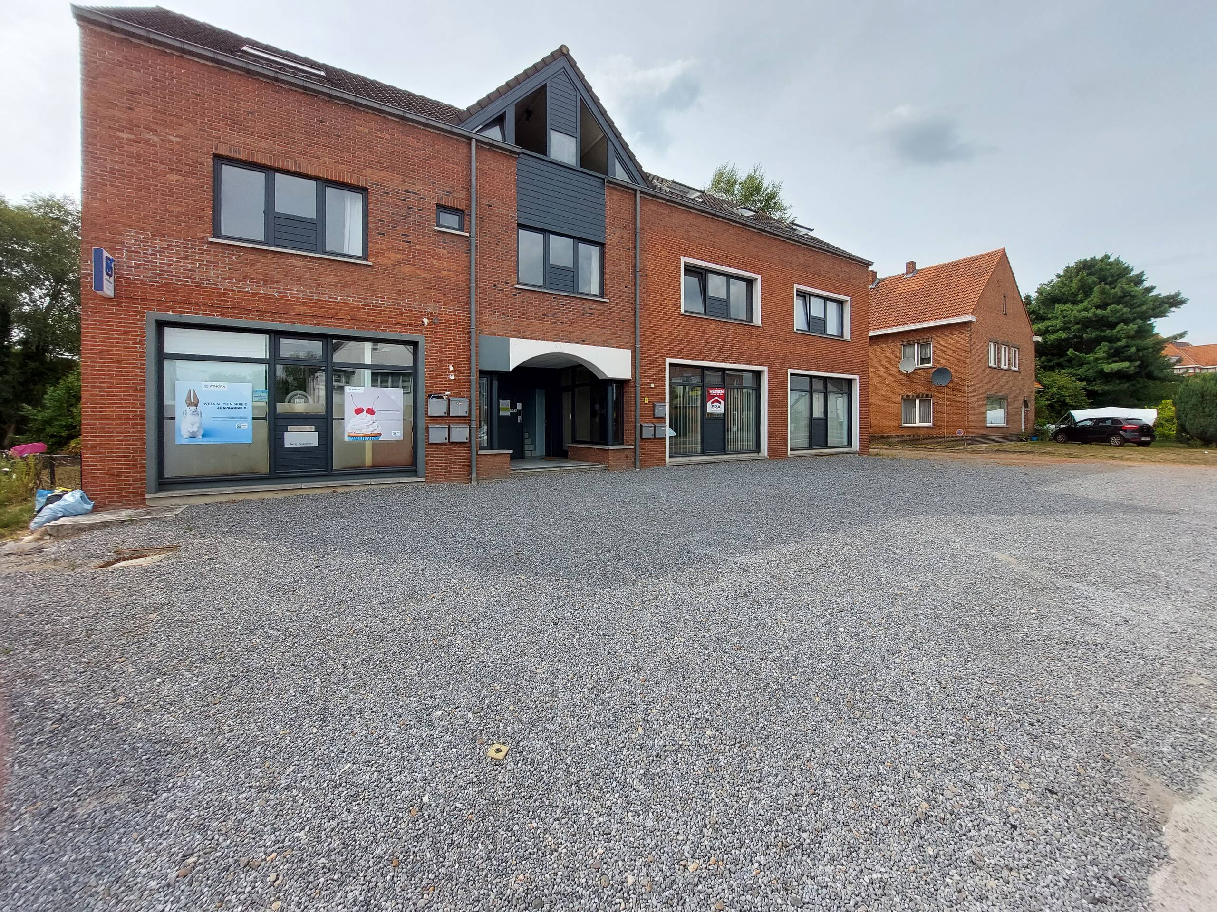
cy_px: 456
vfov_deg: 89.9
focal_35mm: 13
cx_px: 608
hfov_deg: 106.2
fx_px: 457
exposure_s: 1/994
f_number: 2.2
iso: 50
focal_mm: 1.74
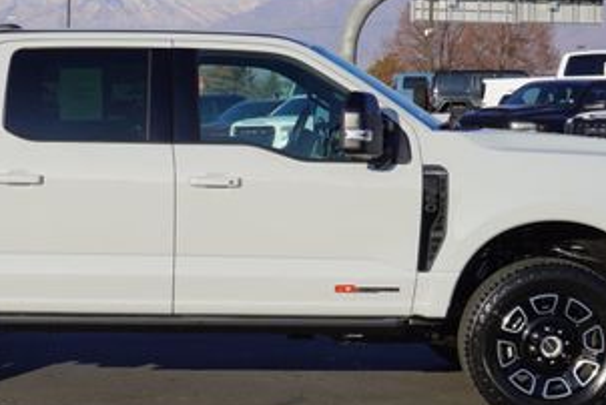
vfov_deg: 15.4
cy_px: 249
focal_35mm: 89
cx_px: 110
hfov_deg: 22.5
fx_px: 1500
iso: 100
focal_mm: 28
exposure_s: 1/160
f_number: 11
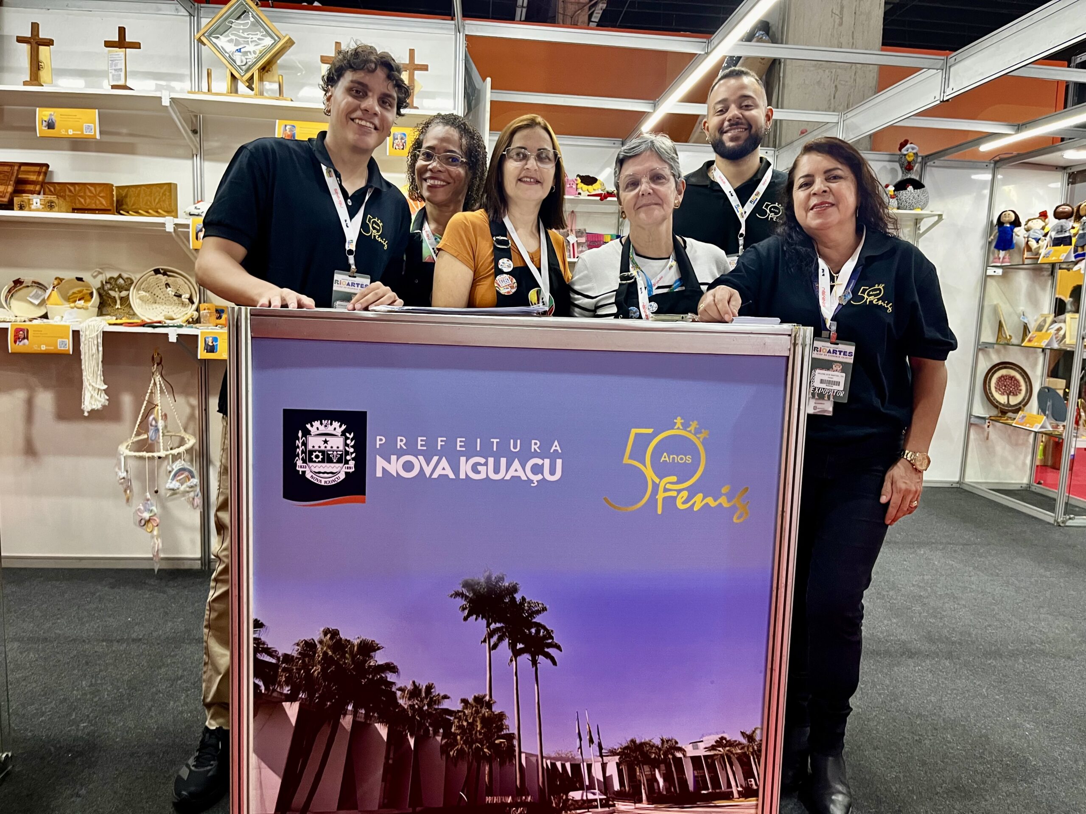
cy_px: 407
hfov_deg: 67.3
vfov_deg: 53.1
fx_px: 816
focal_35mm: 26
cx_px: 543
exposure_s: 1/60
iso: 320
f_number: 1.6
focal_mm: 5.1
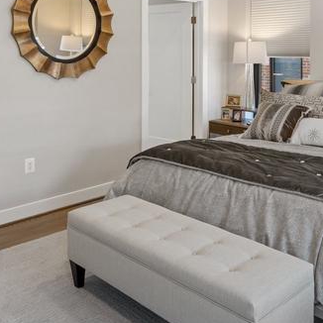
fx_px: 422
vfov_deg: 39.8
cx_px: 181
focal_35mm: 40
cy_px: 54
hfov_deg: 41.8
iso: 200
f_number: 8
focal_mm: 10
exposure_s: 1/4
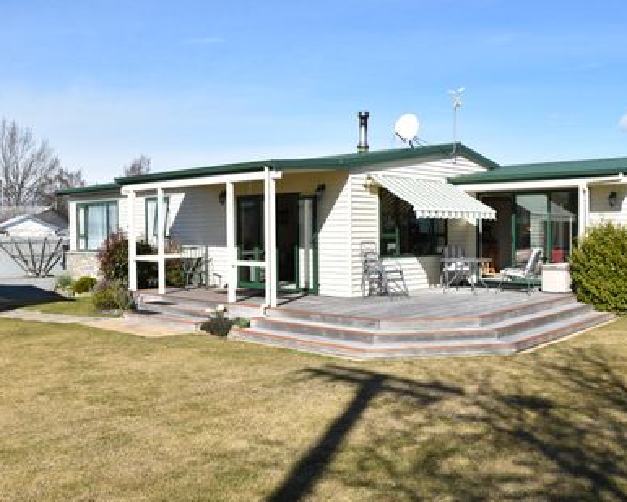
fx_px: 605
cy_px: 249
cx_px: 367
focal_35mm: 33
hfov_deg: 54.5
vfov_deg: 45.1
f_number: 10
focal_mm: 19
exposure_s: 1/400
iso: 200
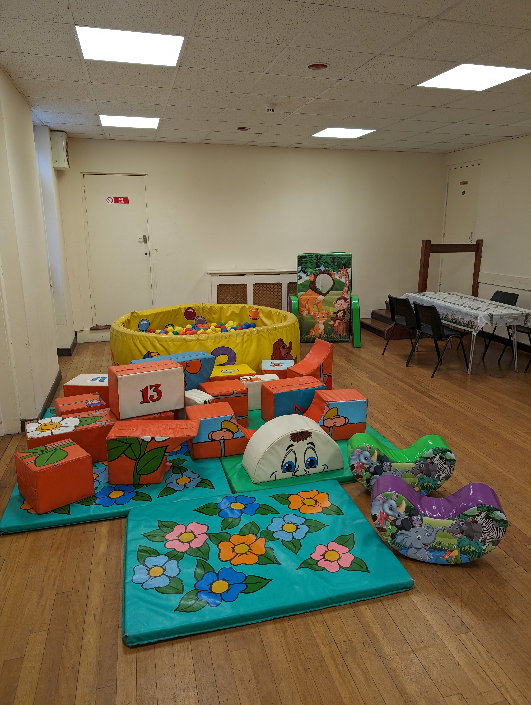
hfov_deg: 56.9
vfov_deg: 71.5
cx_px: 266
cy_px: 352
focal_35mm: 24
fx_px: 490
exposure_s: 1/100
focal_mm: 6.9
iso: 93
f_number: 1.68
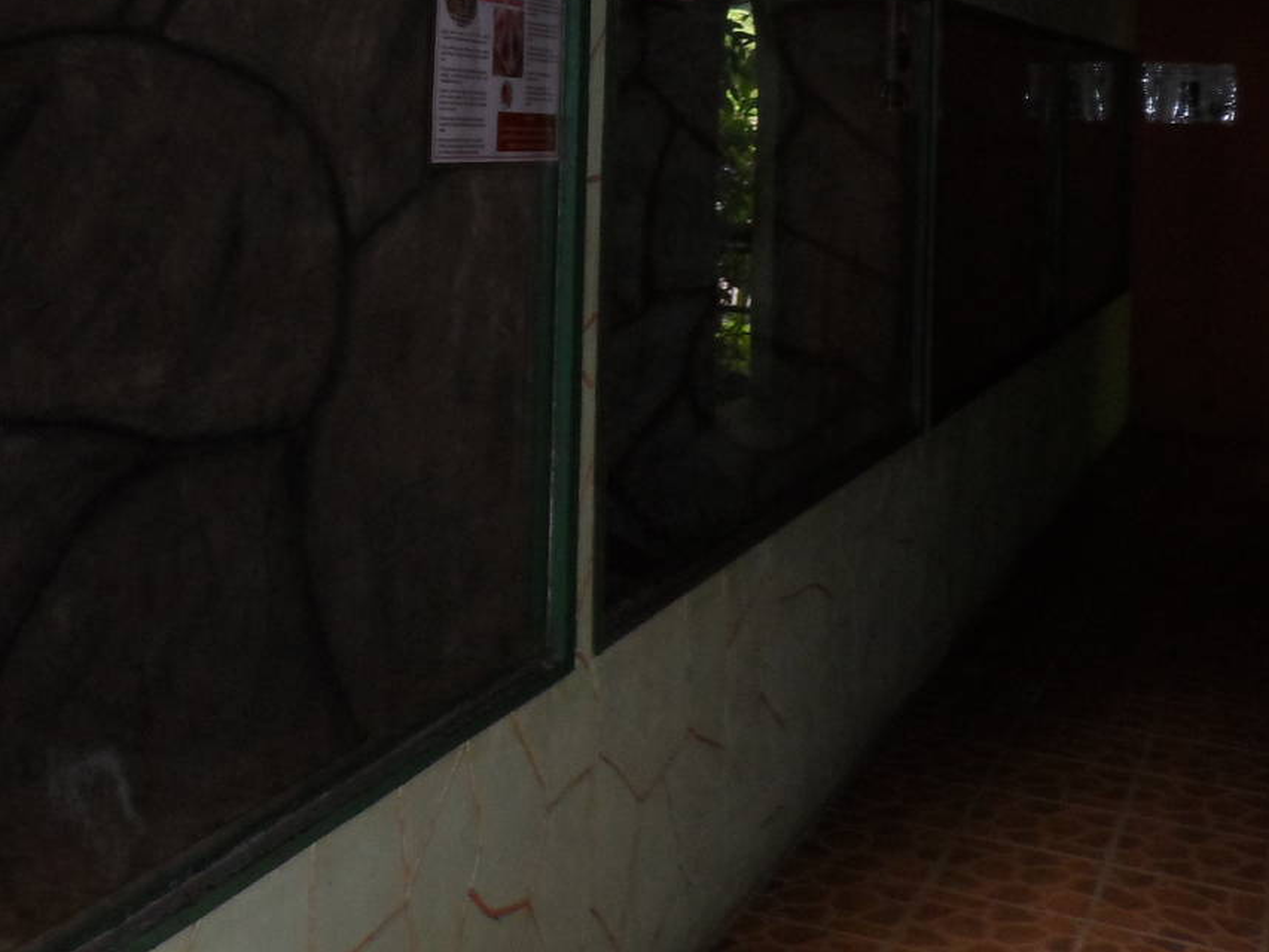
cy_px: 97
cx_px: 403
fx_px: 1650
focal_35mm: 45
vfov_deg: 30.8
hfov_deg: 41.4
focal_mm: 4
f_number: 3.2
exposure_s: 1/10
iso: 400
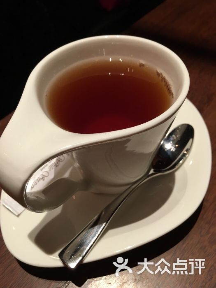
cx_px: 108
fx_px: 241
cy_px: 144
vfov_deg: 61.7
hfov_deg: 48.2
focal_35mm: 29
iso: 100
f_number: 2.2
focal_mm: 4.15
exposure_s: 1/33
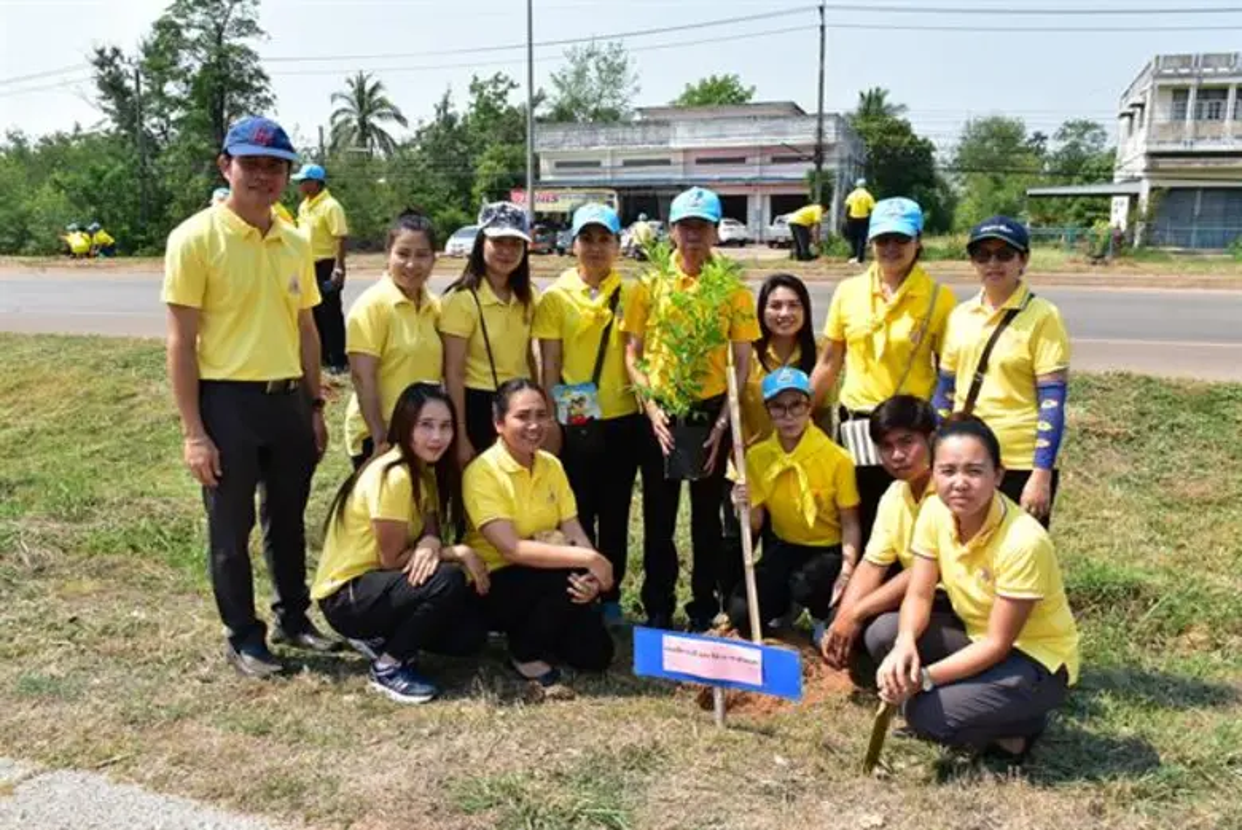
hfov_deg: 67.4
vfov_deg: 48.0
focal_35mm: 27
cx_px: 621
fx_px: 932
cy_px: 415
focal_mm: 18
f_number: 11
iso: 640
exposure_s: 1/500
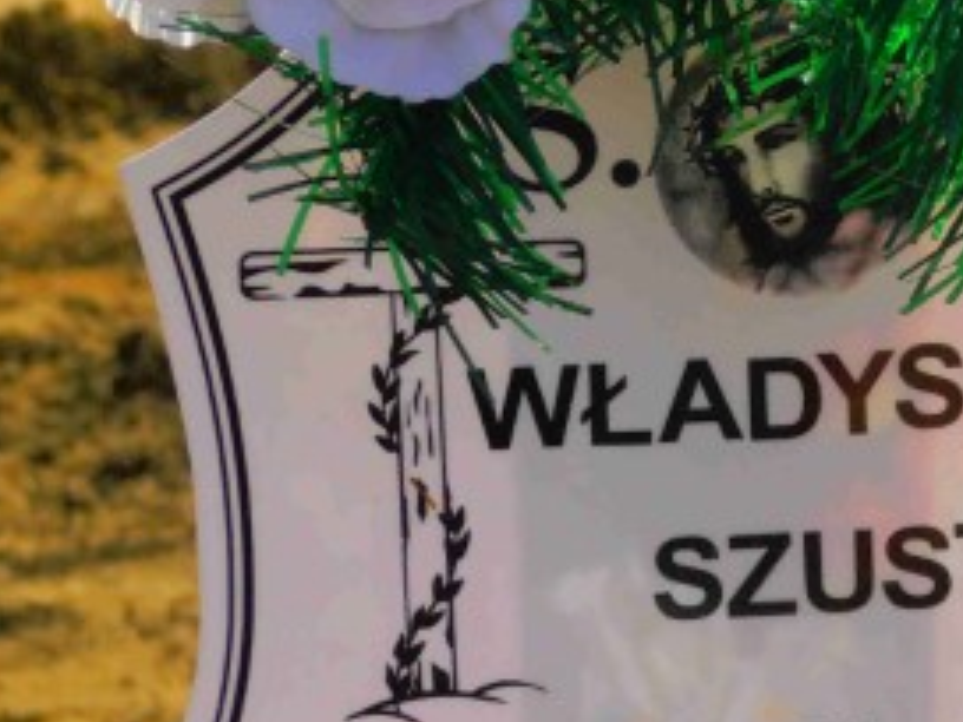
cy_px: 595
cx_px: 935
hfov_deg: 5.1
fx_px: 10850
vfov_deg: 3.8
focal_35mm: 390
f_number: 5.9
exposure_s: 1/400
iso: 80
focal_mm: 29.44
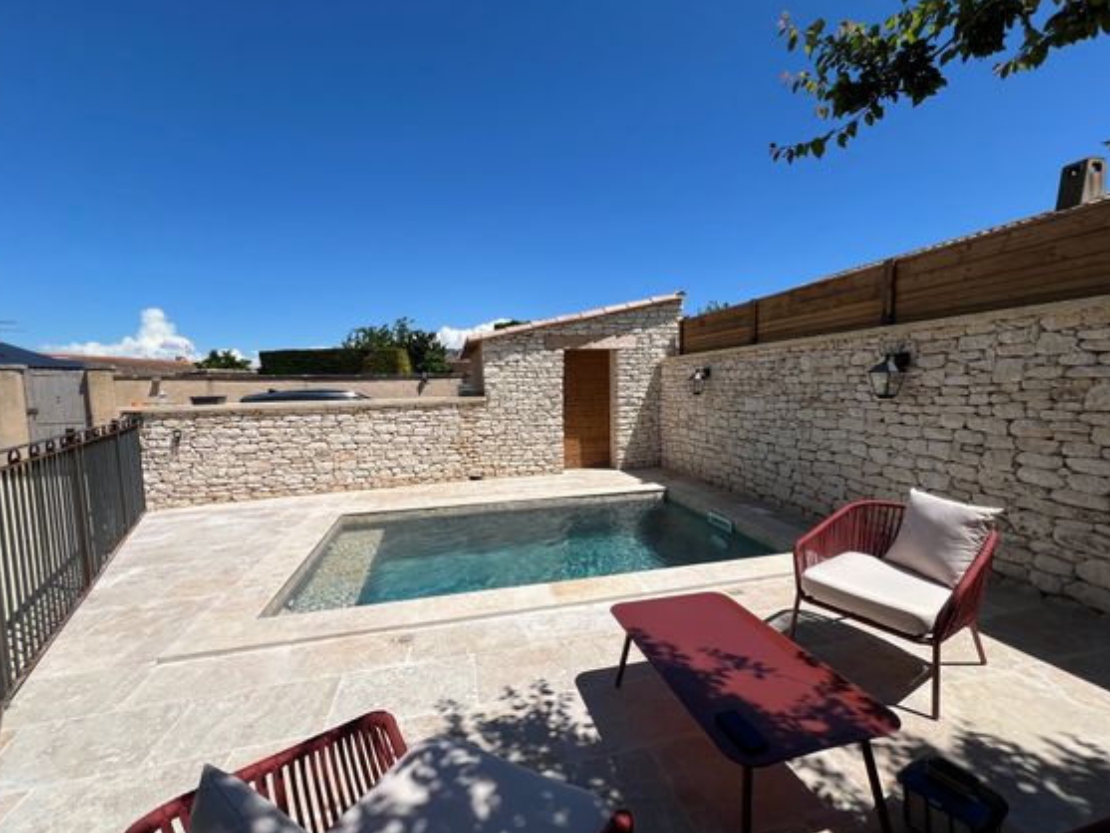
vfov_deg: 85.7
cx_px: 570
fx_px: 449
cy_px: 430
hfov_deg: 102.0
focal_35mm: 14
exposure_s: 1/2950
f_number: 1.8
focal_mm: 1.57
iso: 32
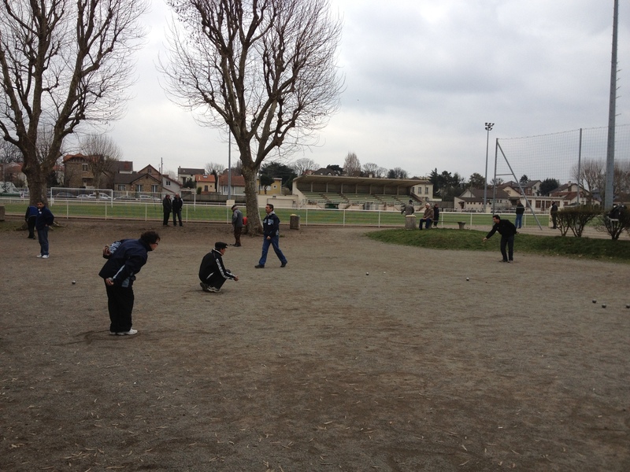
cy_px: 236
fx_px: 637
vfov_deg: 40.7
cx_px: 315
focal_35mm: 35
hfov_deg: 52.6
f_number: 2.4
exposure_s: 1/225
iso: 64
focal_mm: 4.28
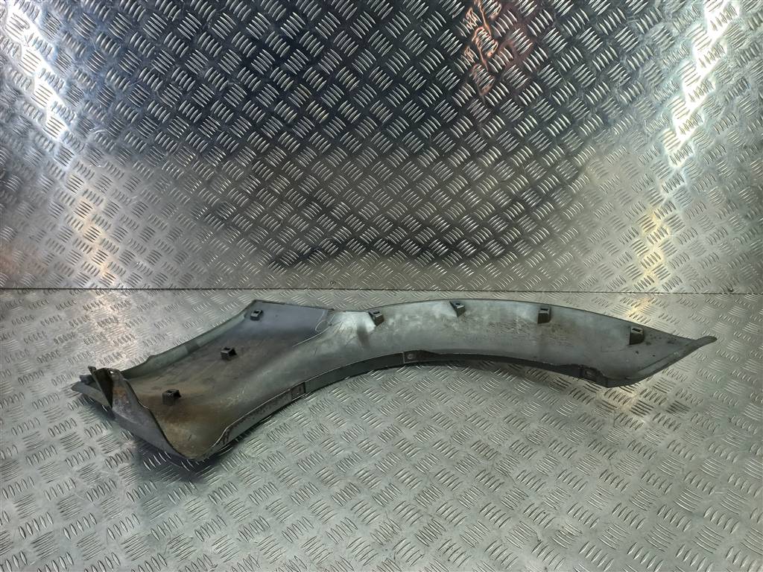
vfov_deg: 54.9
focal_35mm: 25
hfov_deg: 69.4
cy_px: 286
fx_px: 551
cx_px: 382
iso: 50
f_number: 1.8
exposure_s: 1/50
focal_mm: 4.6
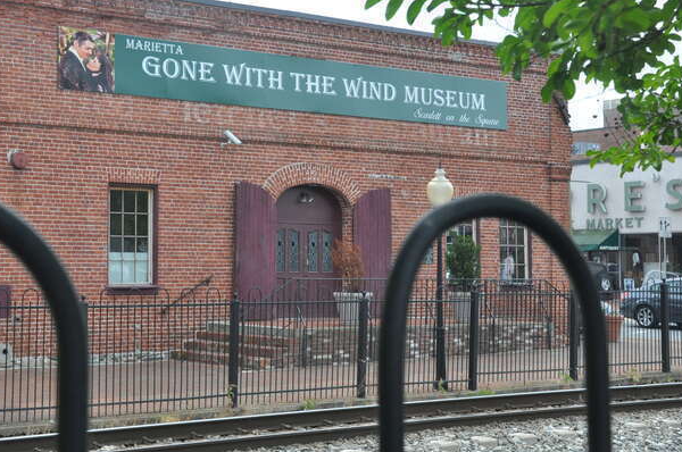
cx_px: 242
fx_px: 1286
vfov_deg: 19.9
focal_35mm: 68
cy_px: 191
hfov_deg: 29.5
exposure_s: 1/320
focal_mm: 34
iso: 800
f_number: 9
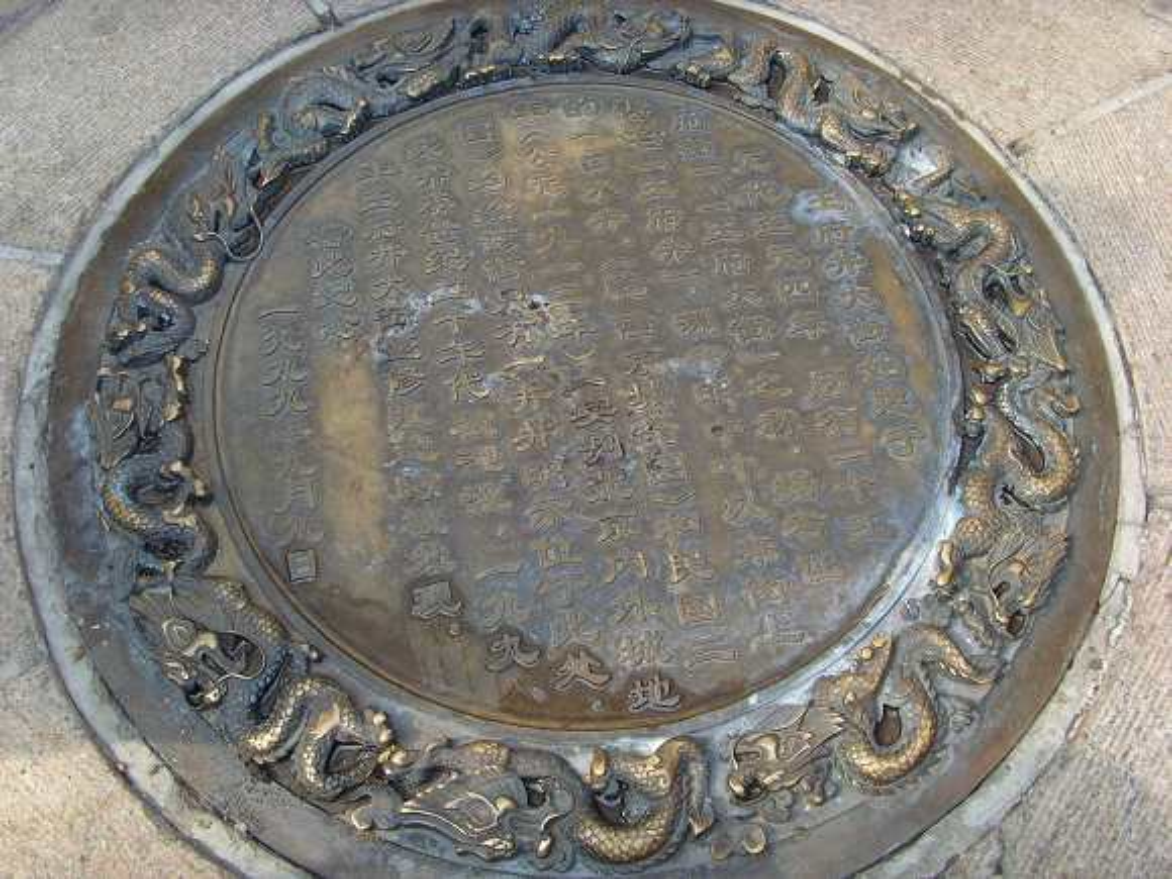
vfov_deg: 39.7
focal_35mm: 36
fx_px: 1219
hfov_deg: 51.4
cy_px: 440
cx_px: 586
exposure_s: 1/180
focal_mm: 6
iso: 80
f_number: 3.5
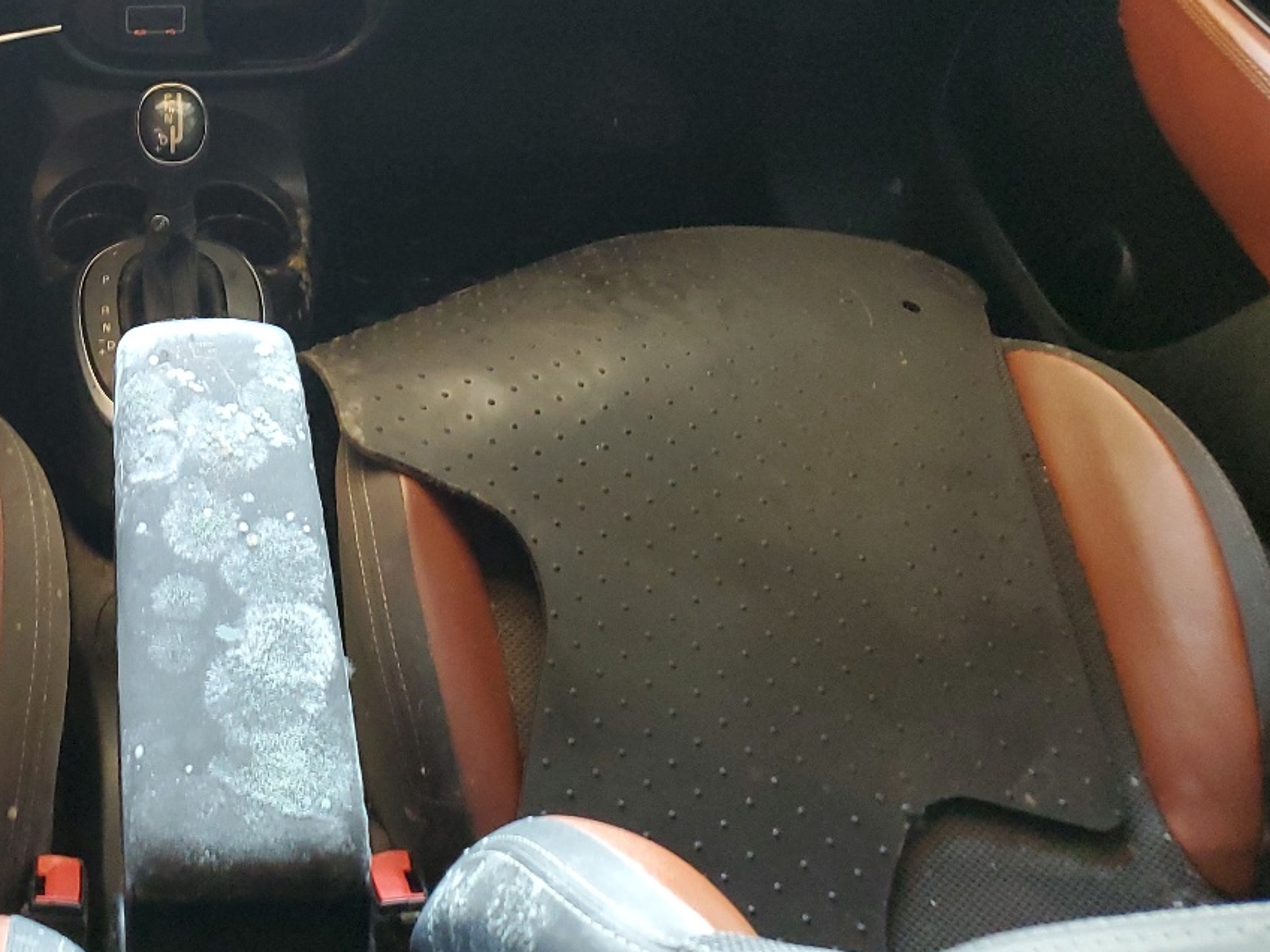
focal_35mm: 49
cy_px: 185
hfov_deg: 36.4
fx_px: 1798
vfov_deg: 29.0
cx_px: 114
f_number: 1.5
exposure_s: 1/60.2
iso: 279
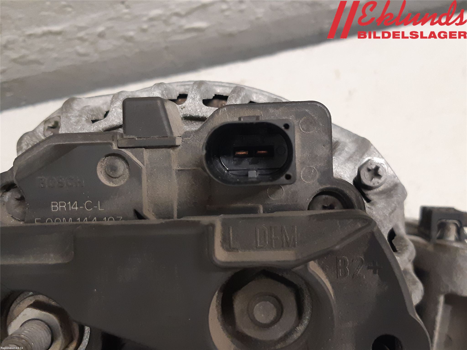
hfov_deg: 67.3
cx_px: 234
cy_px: 175
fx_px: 351
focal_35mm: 26
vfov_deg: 53.1
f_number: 1.7
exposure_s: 1/33
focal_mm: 3.93
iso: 200
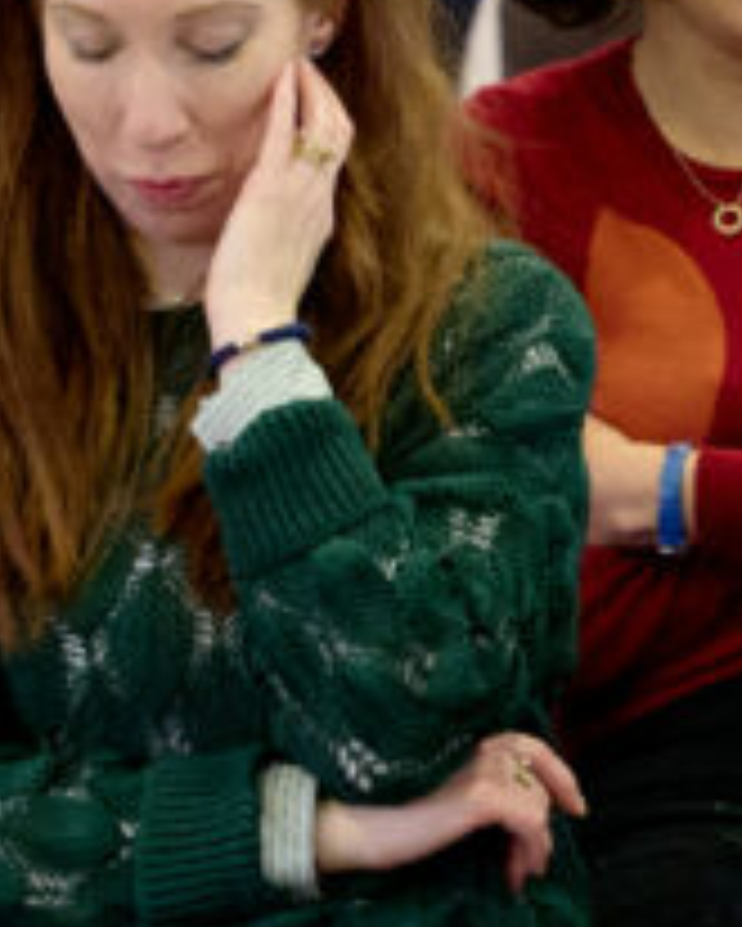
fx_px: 13441
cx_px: 1471
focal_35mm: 490
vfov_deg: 3.9
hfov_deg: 3.1
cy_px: 209
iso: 1600
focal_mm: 70
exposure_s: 1/200
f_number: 2.8
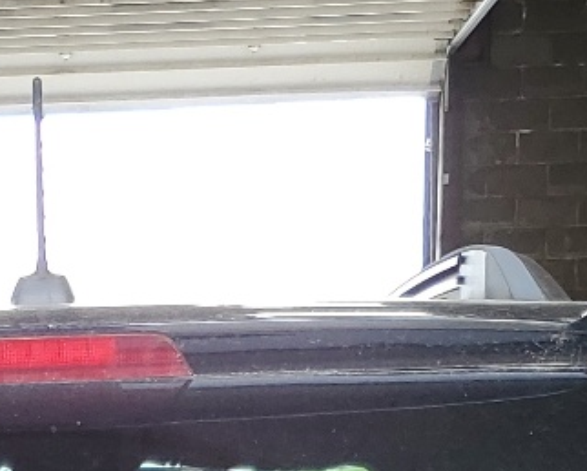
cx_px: -27
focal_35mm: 126
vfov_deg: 10.7
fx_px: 2190
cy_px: 1081
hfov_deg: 15.0
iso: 53
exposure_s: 1/120
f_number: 1.5
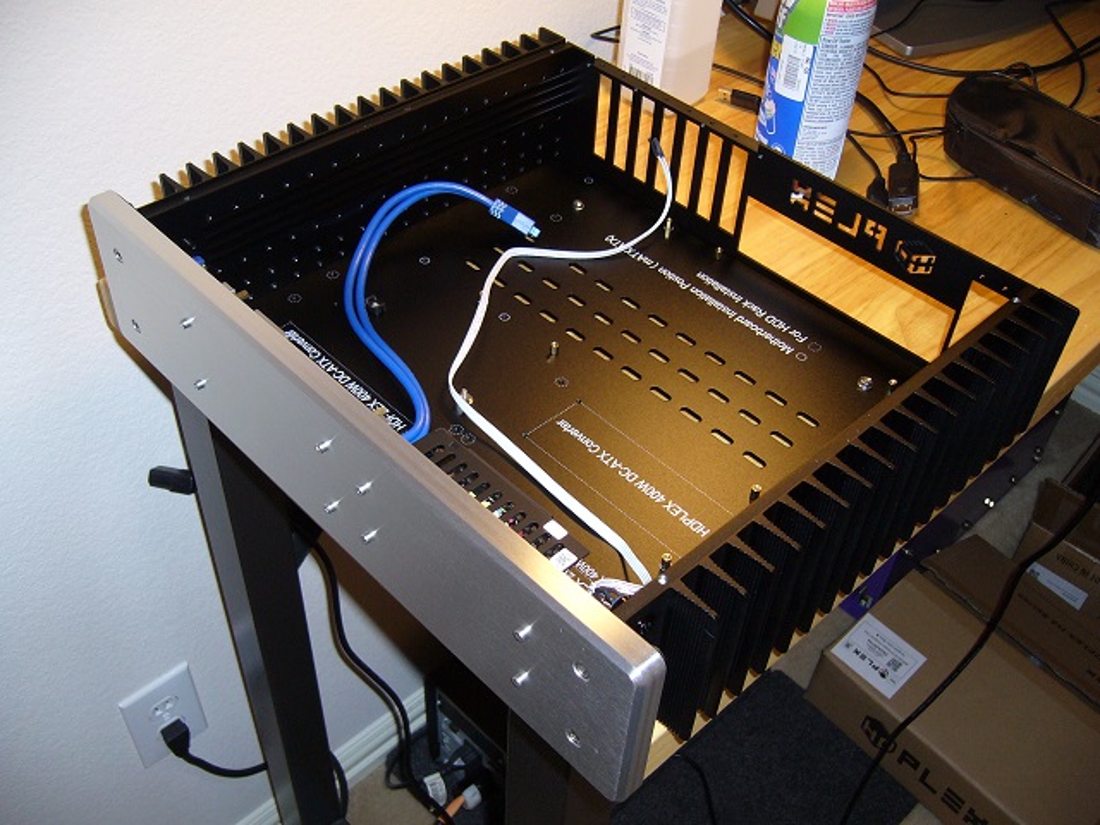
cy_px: 412
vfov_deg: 40.7
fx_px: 1112
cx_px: 550
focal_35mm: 35
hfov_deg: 52.6
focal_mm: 5.8
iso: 100
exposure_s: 1/30
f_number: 2.8
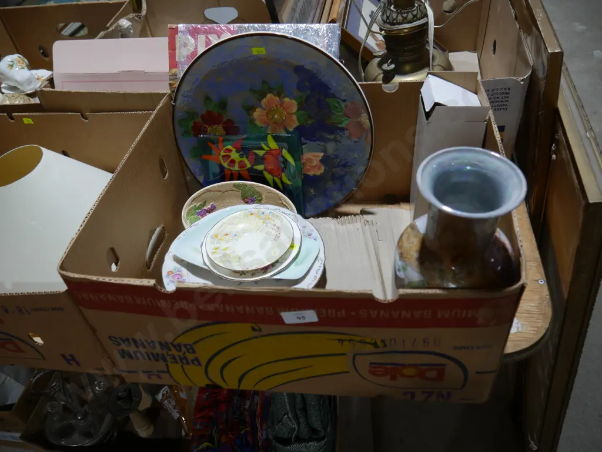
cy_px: 226
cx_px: 301
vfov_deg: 49.8
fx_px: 487
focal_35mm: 28
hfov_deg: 63.4
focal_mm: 14
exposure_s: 1/100
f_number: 3.5
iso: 200
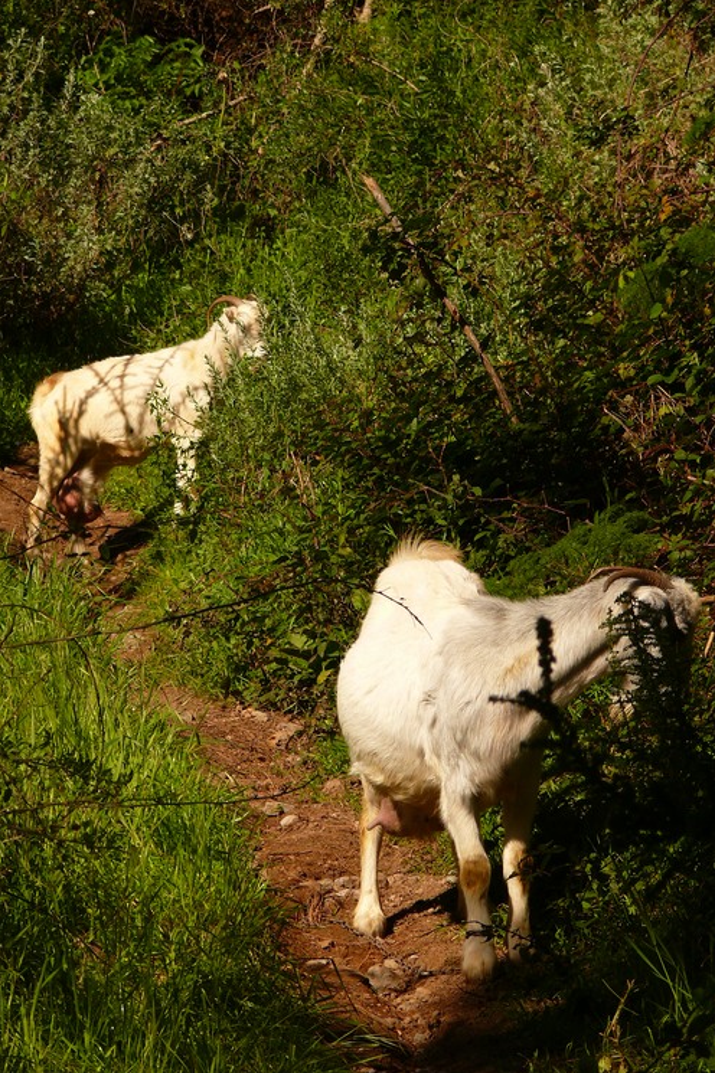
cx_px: 326
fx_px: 6619
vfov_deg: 9.3
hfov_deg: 6.2
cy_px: 539
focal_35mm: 222
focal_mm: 44.9
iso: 100
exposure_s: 1/250
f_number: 5
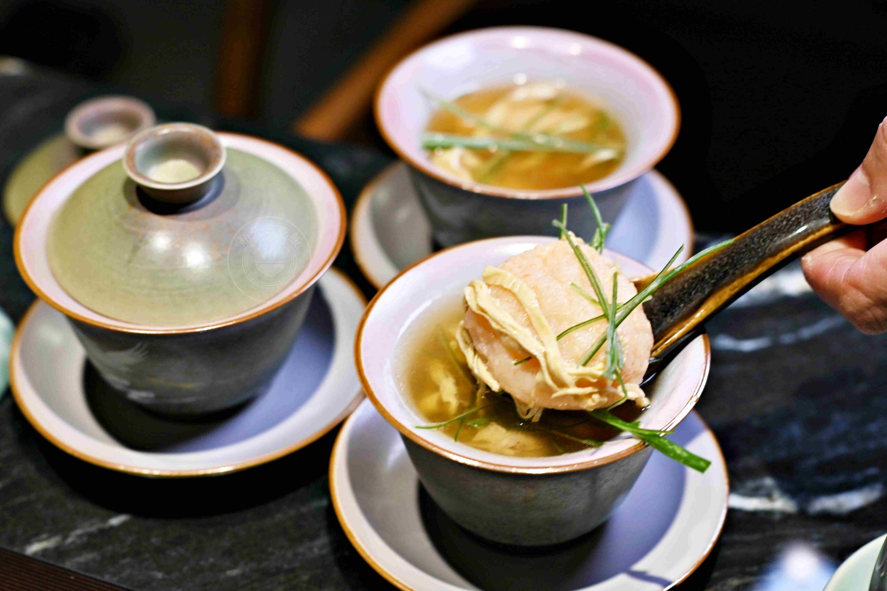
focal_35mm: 75
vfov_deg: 18.2
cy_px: 296
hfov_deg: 27.0
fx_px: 1848
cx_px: 444
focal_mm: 50
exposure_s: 1/200
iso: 360
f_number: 3.2
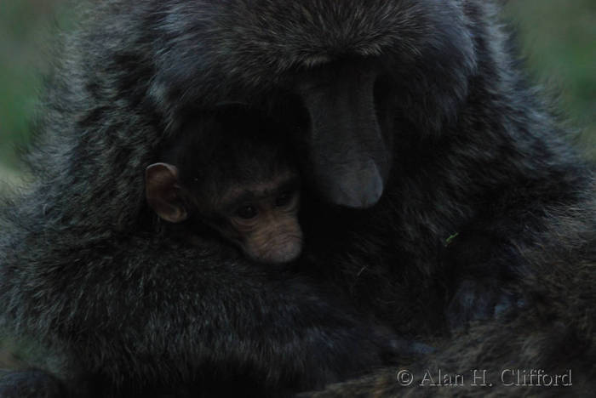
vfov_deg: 2.3
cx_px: 298
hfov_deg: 3.4
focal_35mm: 600
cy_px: 199
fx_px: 9941
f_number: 5.6
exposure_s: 1/400
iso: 1600
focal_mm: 400
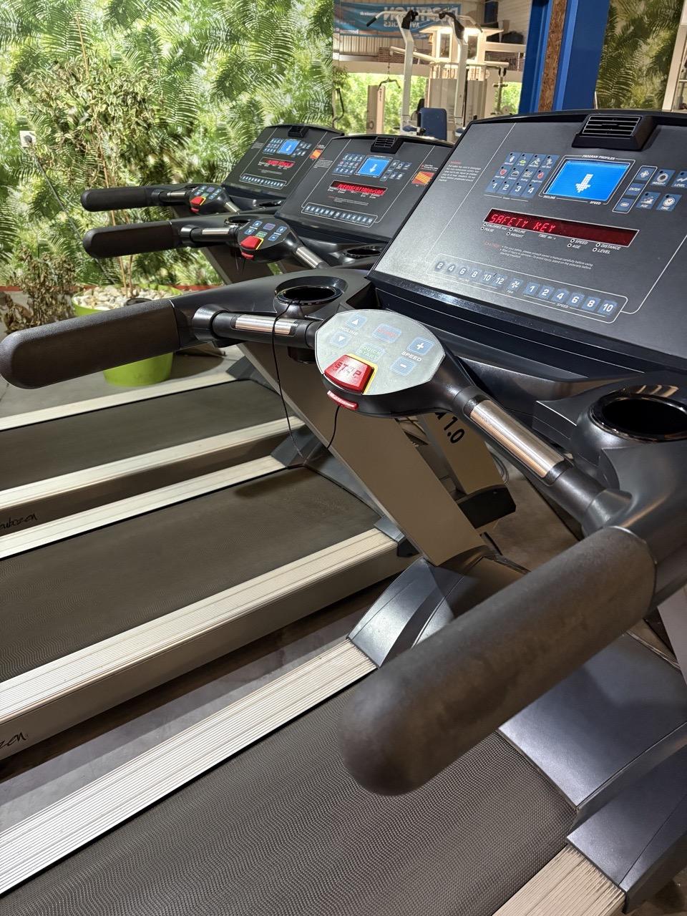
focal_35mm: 26
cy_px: 458
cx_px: 344
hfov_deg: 53.1
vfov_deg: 67.3
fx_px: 688
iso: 400
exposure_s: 1/33
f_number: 1.6
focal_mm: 5.96
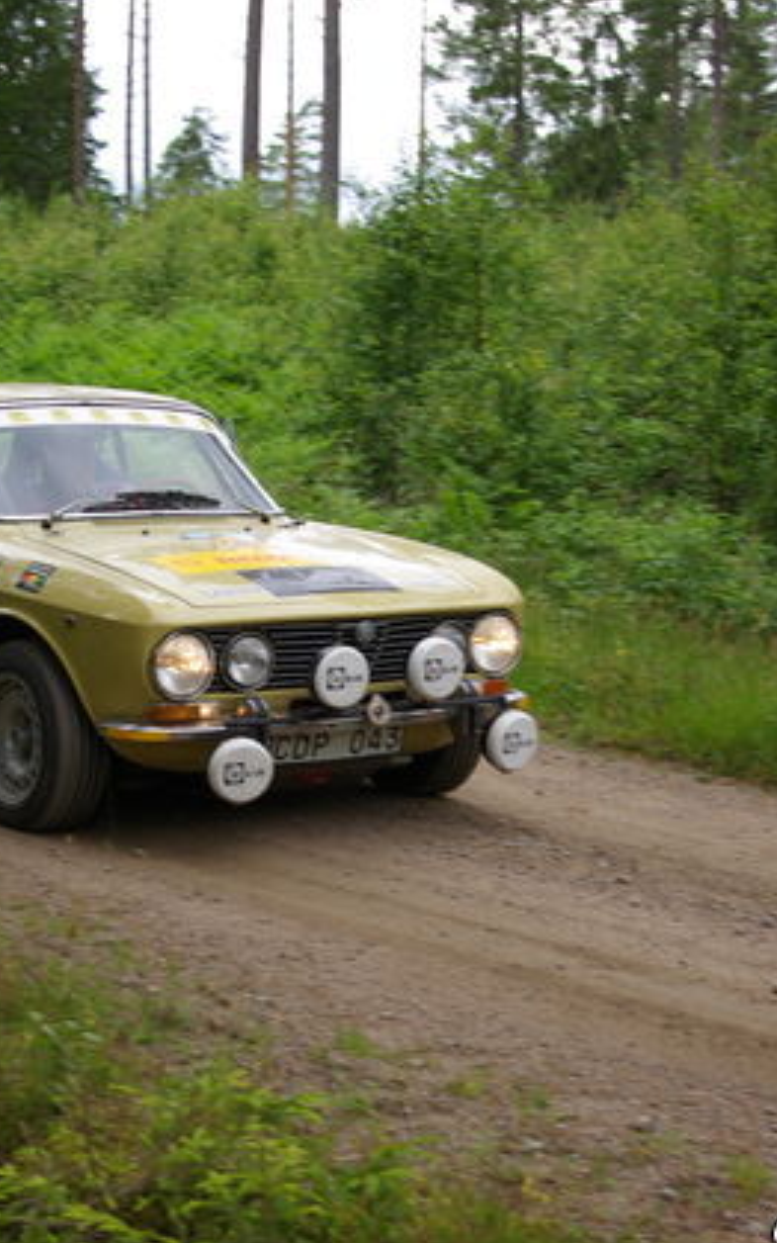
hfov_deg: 16.0
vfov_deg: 25.3
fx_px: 2770
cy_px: 624
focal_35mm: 82
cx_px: 332
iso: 200
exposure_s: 1/250
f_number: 4.5
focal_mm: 35
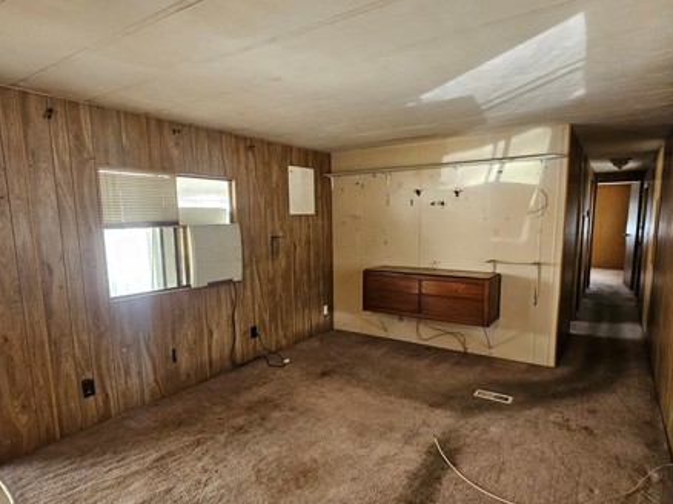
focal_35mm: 19
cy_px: 270
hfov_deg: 84.7
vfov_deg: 68.5
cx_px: 343
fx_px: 369
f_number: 2.2
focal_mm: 2.2
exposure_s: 1/60
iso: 250
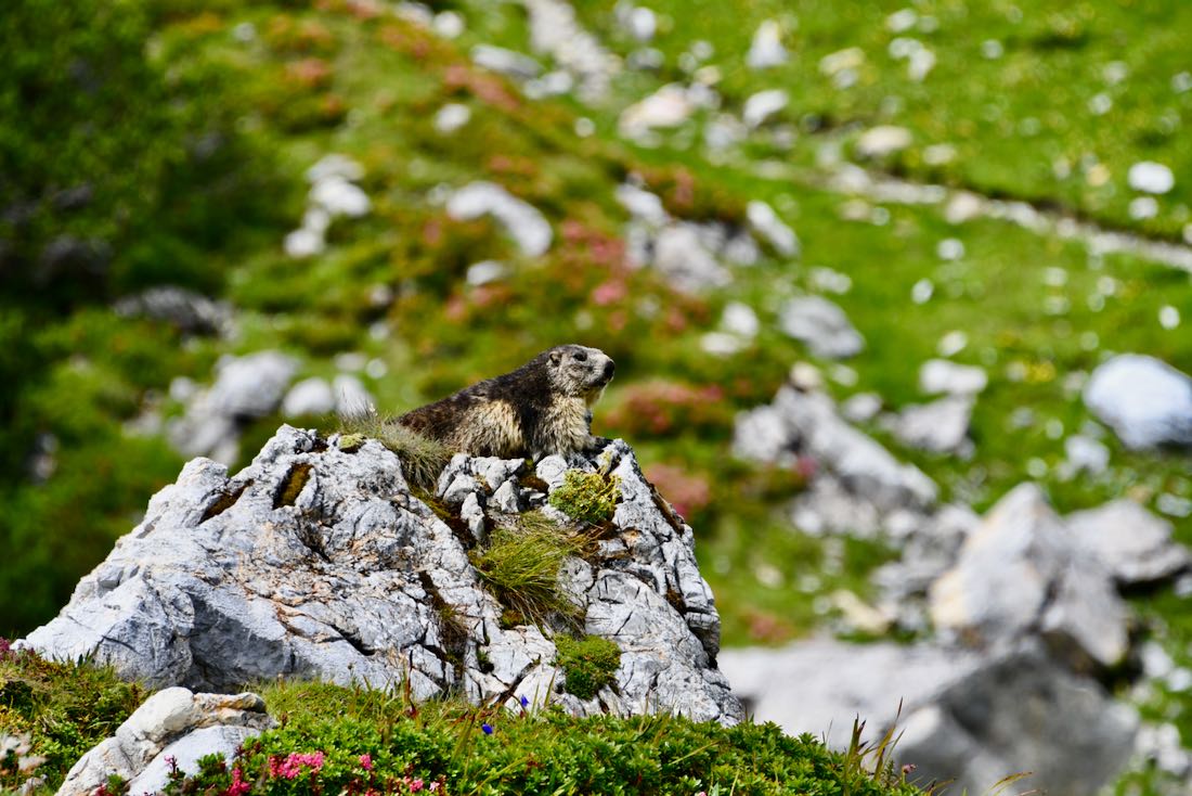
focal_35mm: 450
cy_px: 398
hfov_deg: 4.6
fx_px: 14903
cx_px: 596
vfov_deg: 3.1
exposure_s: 1/500
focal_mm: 300
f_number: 8
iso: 180
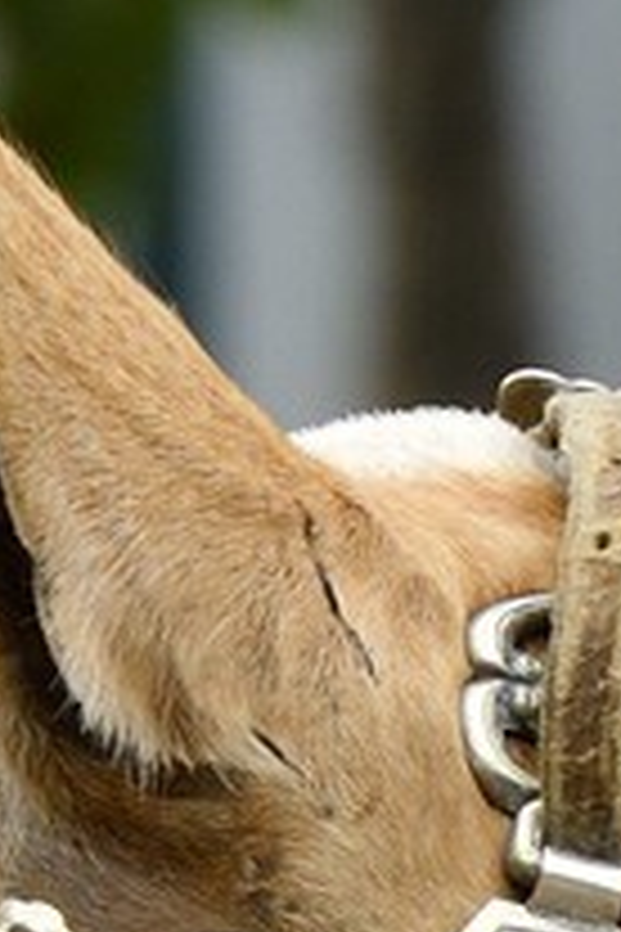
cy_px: 2157
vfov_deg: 1.4
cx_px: -441
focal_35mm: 1466
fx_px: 37930
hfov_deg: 0.9
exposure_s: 1/200
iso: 400
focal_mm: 190
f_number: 13
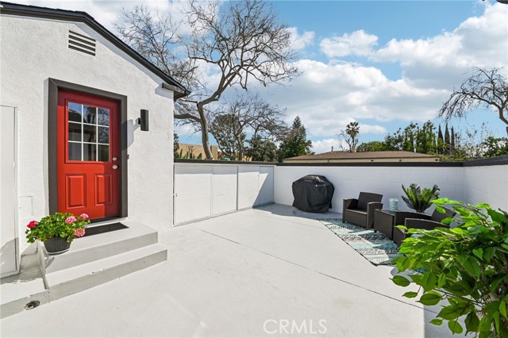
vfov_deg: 81.1
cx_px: 254
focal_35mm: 14
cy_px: 169
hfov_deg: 104.3
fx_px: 197
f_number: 22
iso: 250
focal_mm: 14
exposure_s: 1/125
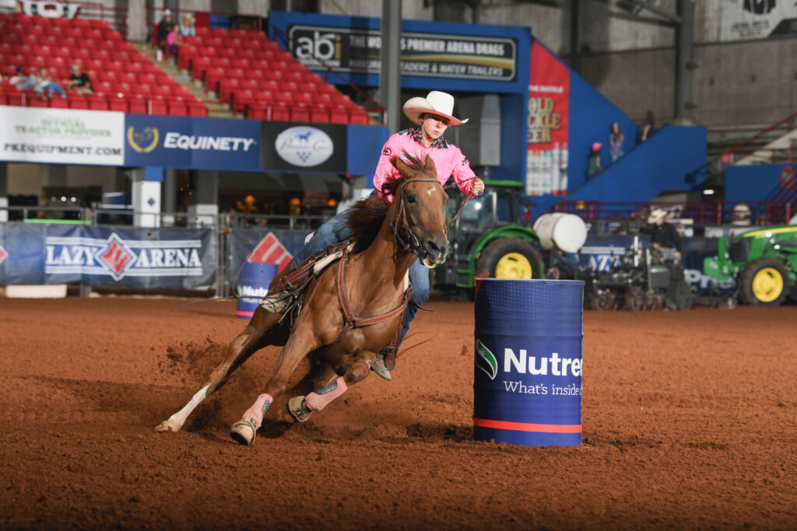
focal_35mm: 150
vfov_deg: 9.2
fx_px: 3321
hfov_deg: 13.7
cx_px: 398
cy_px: 266
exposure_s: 1/250
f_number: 5.6
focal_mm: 150
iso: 640
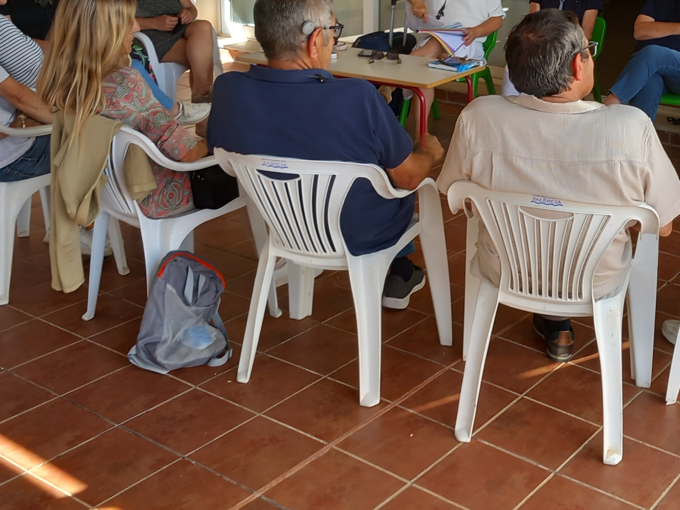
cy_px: 96
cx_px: 488
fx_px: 982
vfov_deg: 28.4
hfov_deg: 37.5
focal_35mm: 50
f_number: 1.8
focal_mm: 4
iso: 20
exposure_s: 1/50
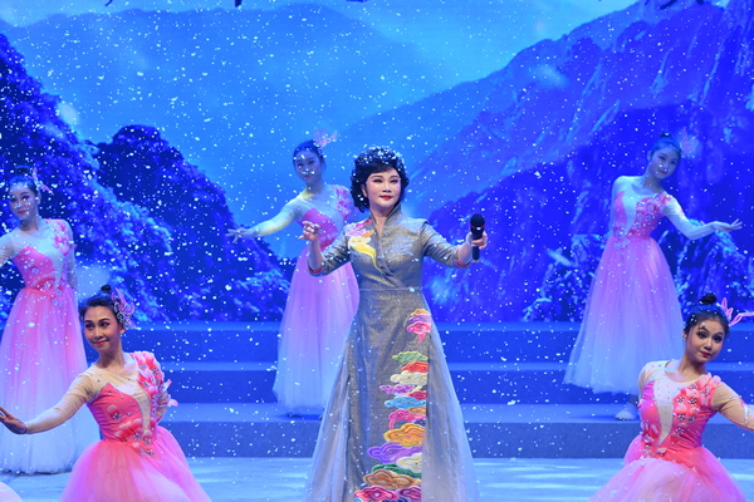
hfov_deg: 12.5
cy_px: 251
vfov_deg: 8.3
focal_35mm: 165
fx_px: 3456
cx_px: 377
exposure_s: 1/125
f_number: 5.6
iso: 800
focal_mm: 165
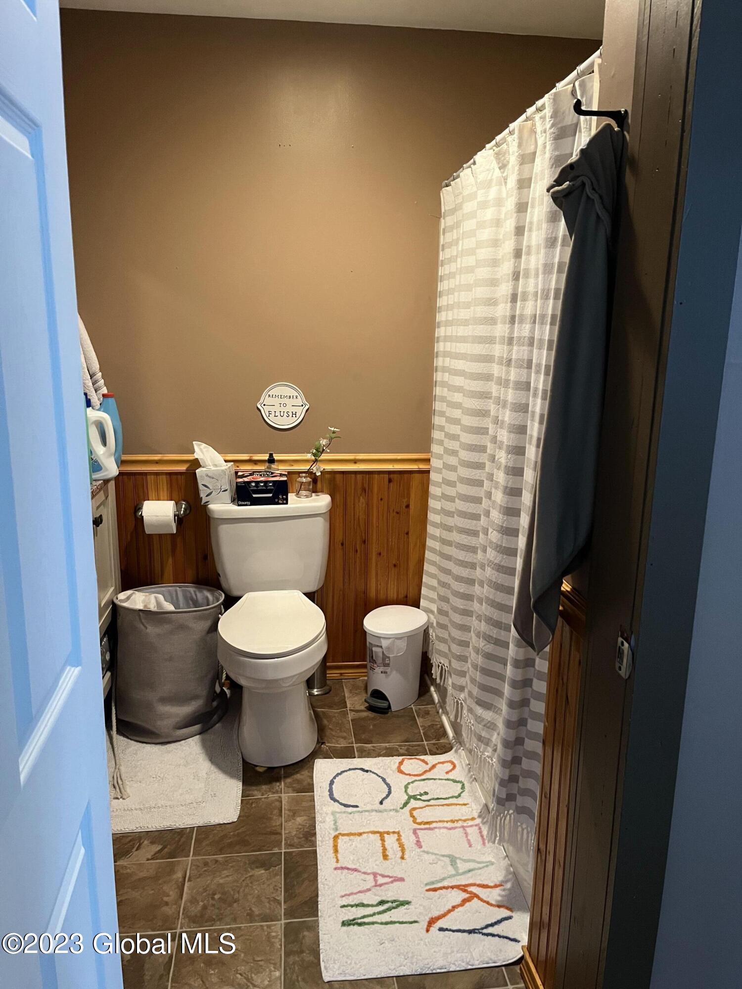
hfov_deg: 53.1
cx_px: 371
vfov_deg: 67.3
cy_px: 494
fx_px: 743
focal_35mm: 26
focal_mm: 5.1
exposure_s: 1/40
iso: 500
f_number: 1.6
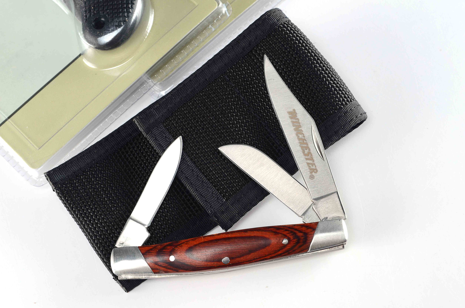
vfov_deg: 16.5
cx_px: 232
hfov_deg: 24.7
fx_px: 1063
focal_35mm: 82
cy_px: 154
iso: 100
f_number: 11
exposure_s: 1/80
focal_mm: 55
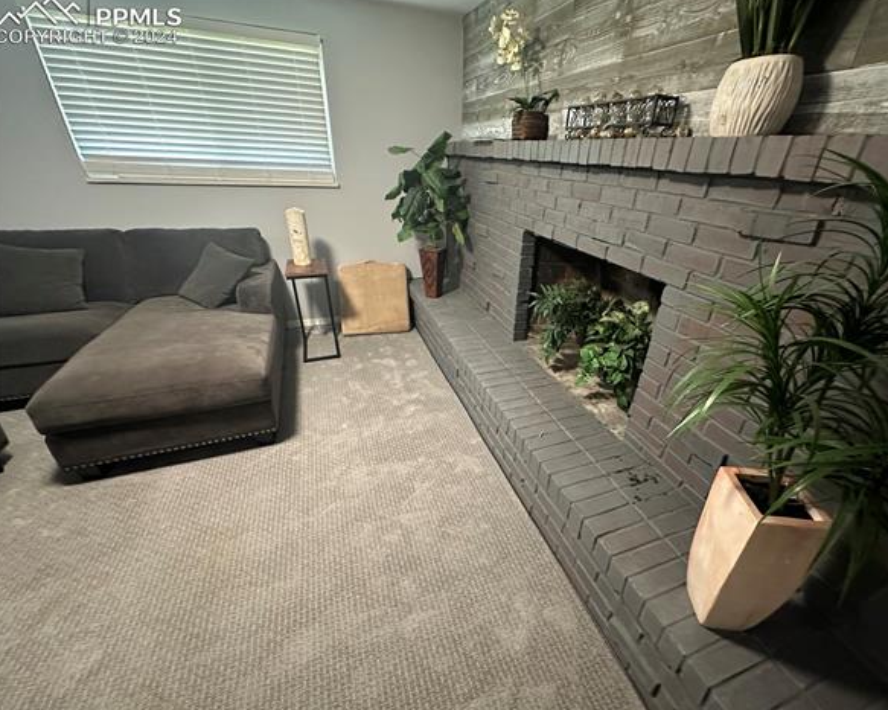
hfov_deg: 96.6
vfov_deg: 84.0
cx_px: 478
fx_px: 394
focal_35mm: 15
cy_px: 356
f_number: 2.2
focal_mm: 2.22
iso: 800
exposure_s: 1/40
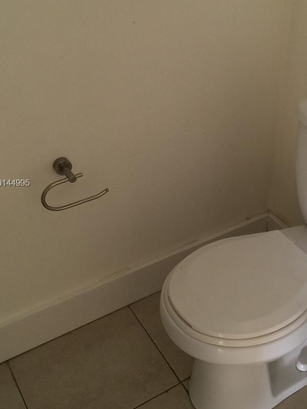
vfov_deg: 42.9
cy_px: 184
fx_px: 520
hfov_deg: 32.4
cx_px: 218
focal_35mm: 44
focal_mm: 4.15
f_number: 2.2
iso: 40
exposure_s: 1/15
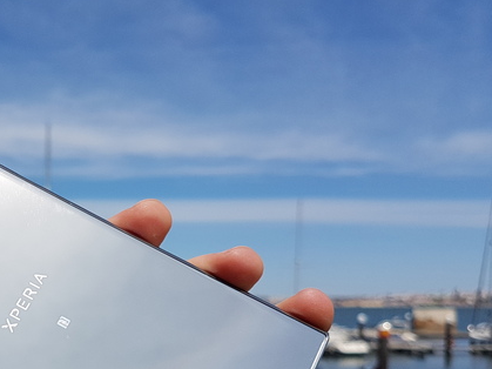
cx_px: 36
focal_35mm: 53
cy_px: 334
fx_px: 753
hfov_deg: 33.9
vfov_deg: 26.6
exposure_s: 1/3616
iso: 40
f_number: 1.7
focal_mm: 4.2
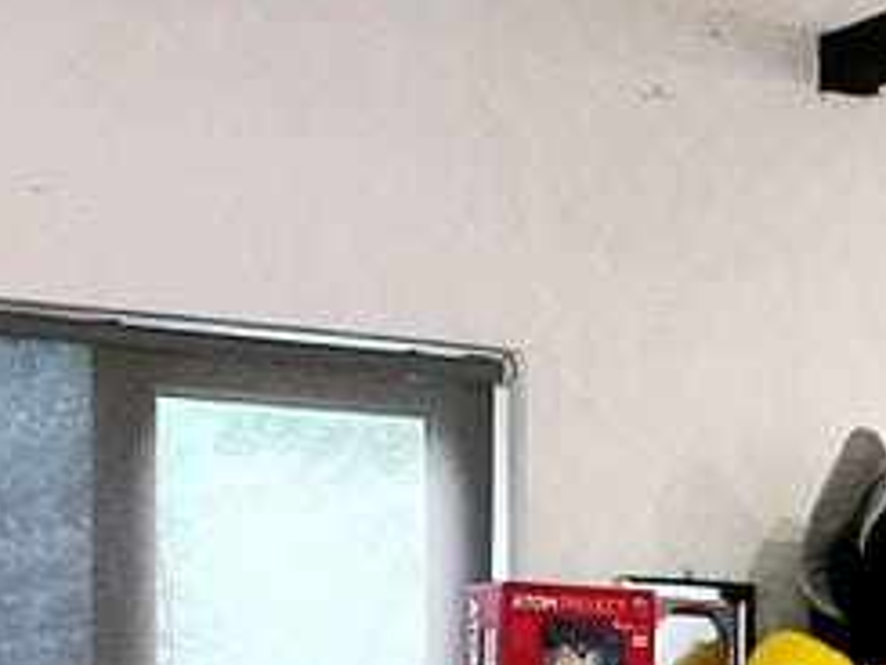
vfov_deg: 10.4
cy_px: 1070
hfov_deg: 14.1
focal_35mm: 137
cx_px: 937
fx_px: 3508
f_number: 1.6
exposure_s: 1/30
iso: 250
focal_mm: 3.95
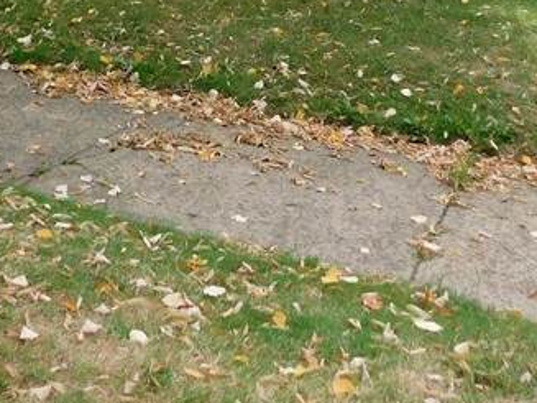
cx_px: 172
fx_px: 1117
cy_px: -191
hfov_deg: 26.9
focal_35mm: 72
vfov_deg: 18.3
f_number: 3
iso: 125
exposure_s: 1/800
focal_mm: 4
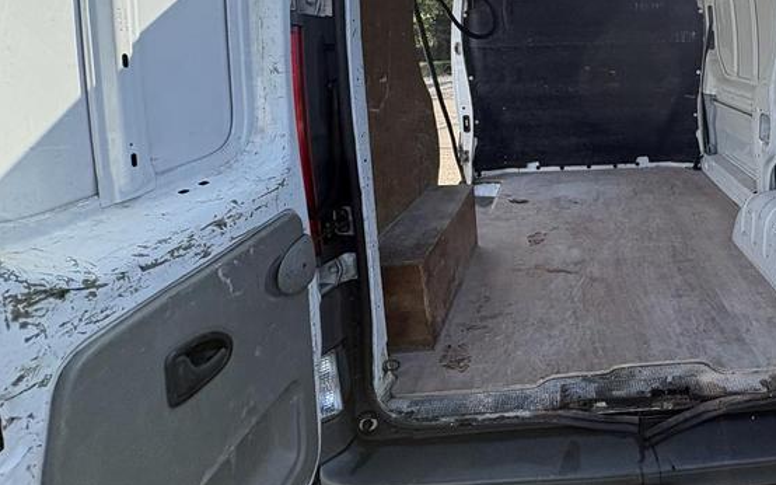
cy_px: 132
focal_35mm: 24
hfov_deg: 68.7
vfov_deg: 49.4
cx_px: 604
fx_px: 507
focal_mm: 2.22
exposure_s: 1/479
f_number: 2.2
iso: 64
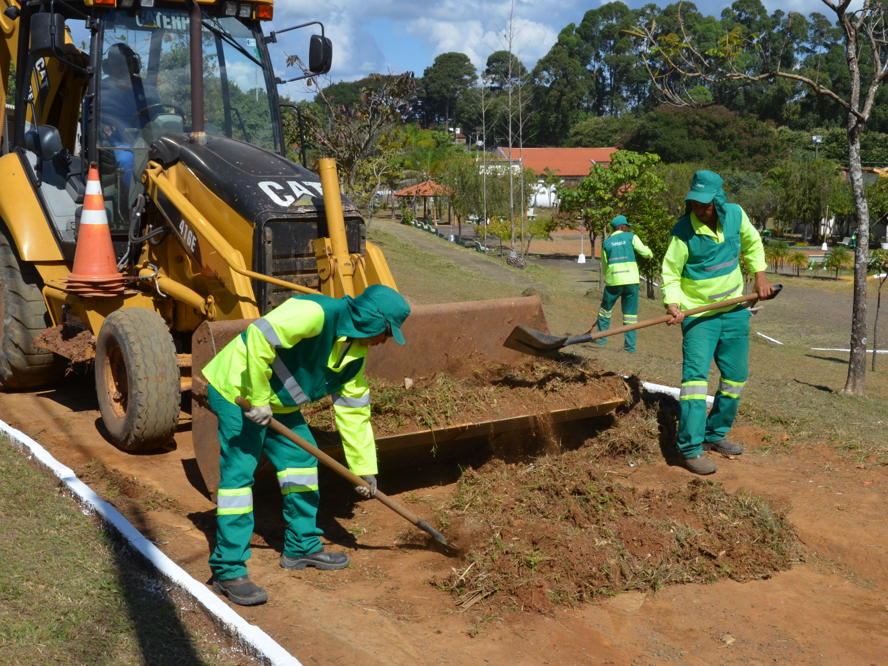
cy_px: 332
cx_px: 463
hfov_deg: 41.2
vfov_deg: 31.5
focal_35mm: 46
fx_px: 1180
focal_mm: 28
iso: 800
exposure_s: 1/800
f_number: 14
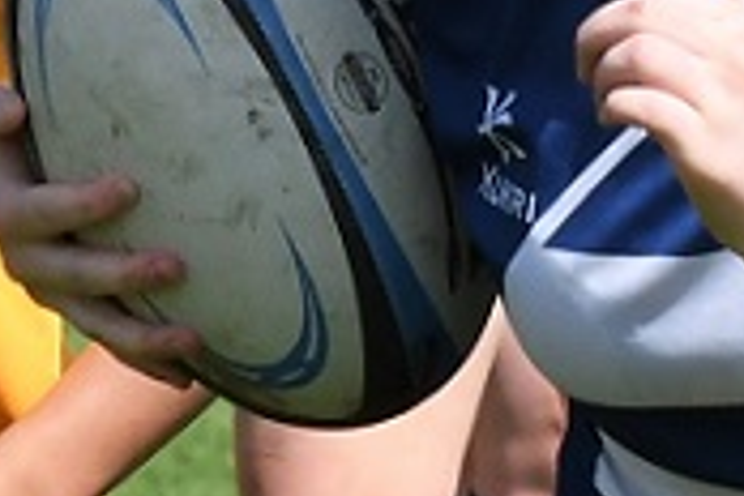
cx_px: -594
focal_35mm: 895
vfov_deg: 1.5
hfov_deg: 2.3
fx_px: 18495
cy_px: 419
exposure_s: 1/1250
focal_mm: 112
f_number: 9
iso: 500
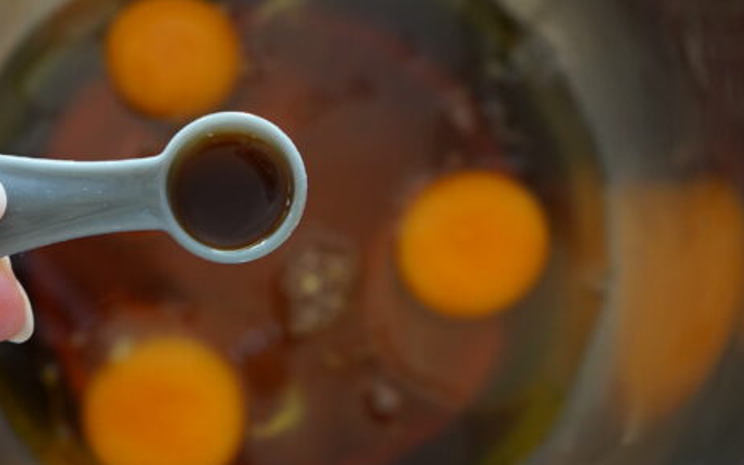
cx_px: 270
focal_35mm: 74
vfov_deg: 17.6
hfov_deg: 27.7
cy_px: 237
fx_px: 1501
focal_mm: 33
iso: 3200
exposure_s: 1/60
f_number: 4
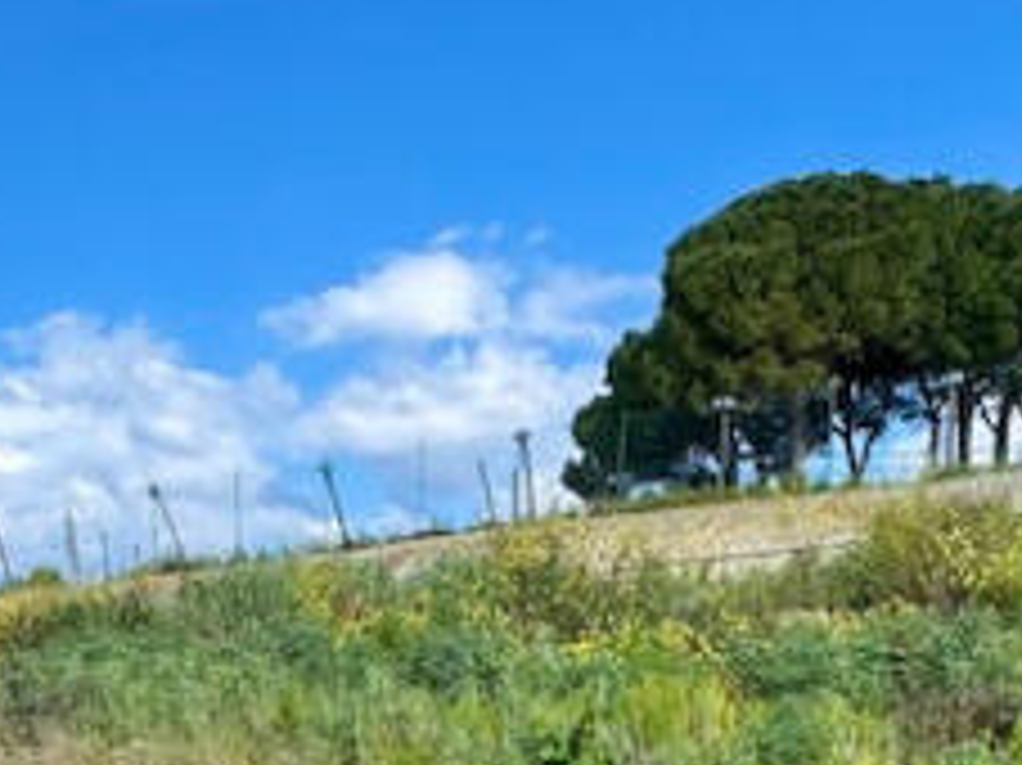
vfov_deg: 17.7
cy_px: 1490
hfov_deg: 31.6
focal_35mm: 61
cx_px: 425
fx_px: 1800
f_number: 2.2
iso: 40
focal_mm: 2.22
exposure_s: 1/681
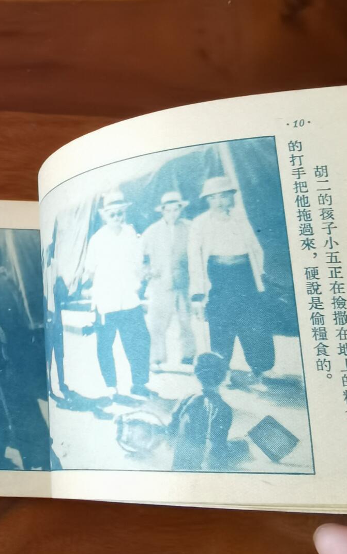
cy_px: 264
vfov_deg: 41.8
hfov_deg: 25.7
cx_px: 13
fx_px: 726
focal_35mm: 48
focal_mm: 2.26
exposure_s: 1/25
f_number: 2.2
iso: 320
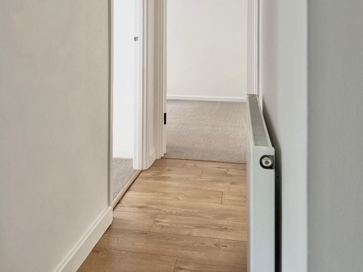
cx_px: 182
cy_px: 136
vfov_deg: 56.8
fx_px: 252
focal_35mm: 24
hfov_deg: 71.6
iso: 250
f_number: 1.78
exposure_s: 1/60
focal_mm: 6.76
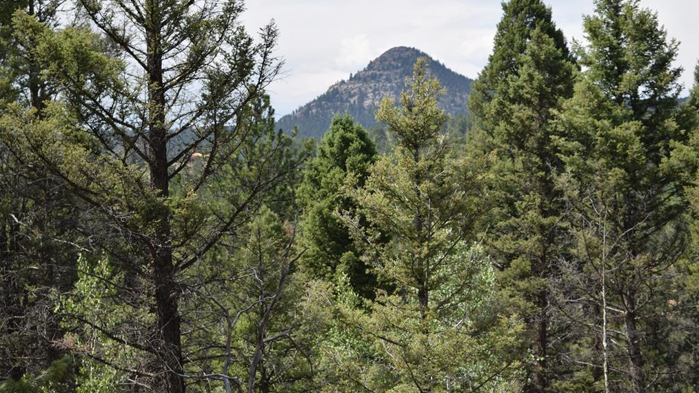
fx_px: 1353
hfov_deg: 29.0
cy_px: 198
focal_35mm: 73
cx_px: 350
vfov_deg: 16.5
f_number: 6.3
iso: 100
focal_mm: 46
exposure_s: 1/400
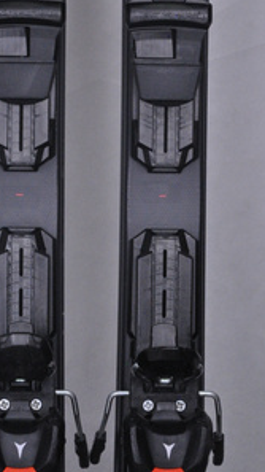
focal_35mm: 157
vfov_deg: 13.7
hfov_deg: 7.7
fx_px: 1962
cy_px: 215
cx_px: 91
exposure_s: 1/125
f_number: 9.5
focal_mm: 66
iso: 3200
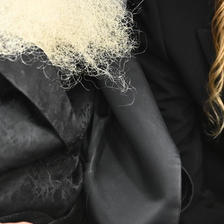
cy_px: -52
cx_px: 123
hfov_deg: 13.3
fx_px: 959
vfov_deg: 13.0
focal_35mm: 131
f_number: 3.2
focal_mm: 38
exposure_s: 1/200
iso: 2000
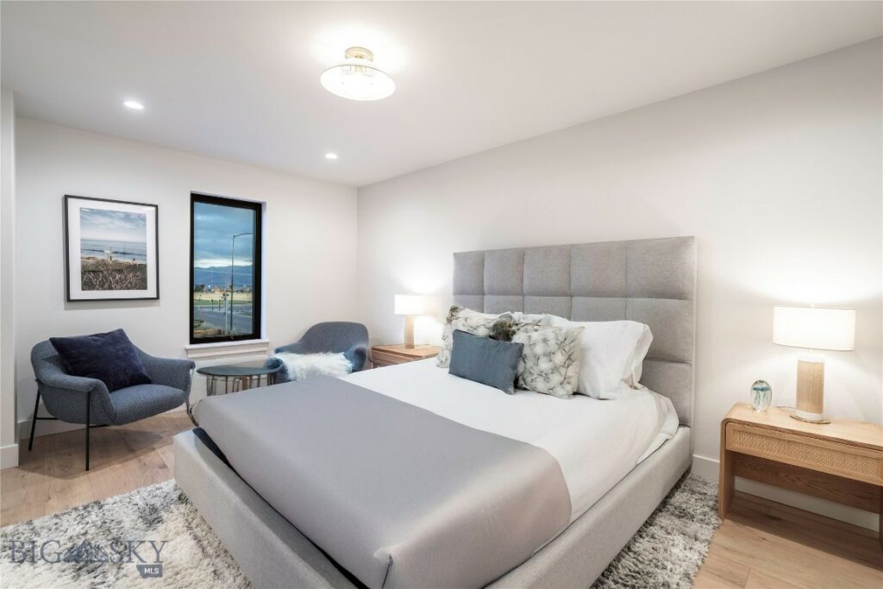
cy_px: 294
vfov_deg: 73.8
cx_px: 442
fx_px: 392
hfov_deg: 96.7
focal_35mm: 16
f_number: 6.3
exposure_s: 1/800
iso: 800
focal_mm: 16
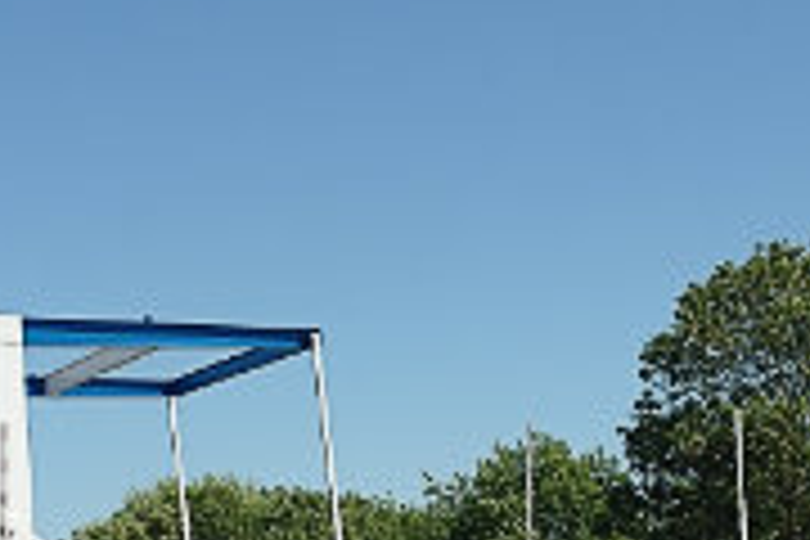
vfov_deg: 15.2
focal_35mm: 89
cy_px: 486
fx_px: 2002
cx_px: 295
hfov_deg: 22.8
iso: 100
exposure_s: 1/400
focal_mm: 24
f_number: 5
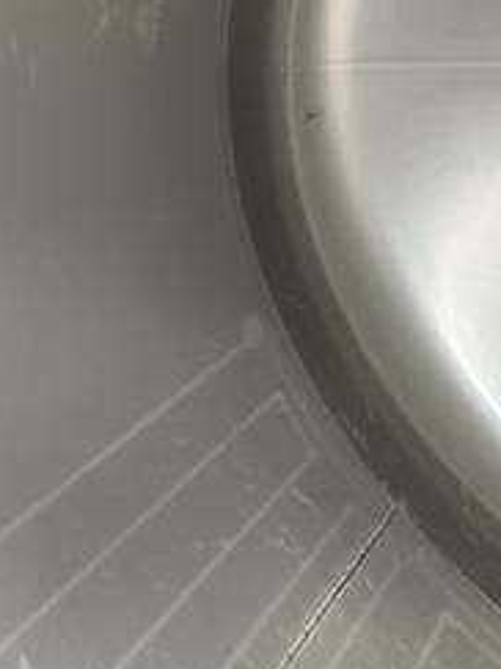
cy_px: 105
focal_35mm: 55
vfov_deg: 33.6
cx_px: 51
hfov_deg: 25.7
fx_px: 1062
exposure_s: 1/60
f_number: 1.8
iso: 100
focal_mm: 3
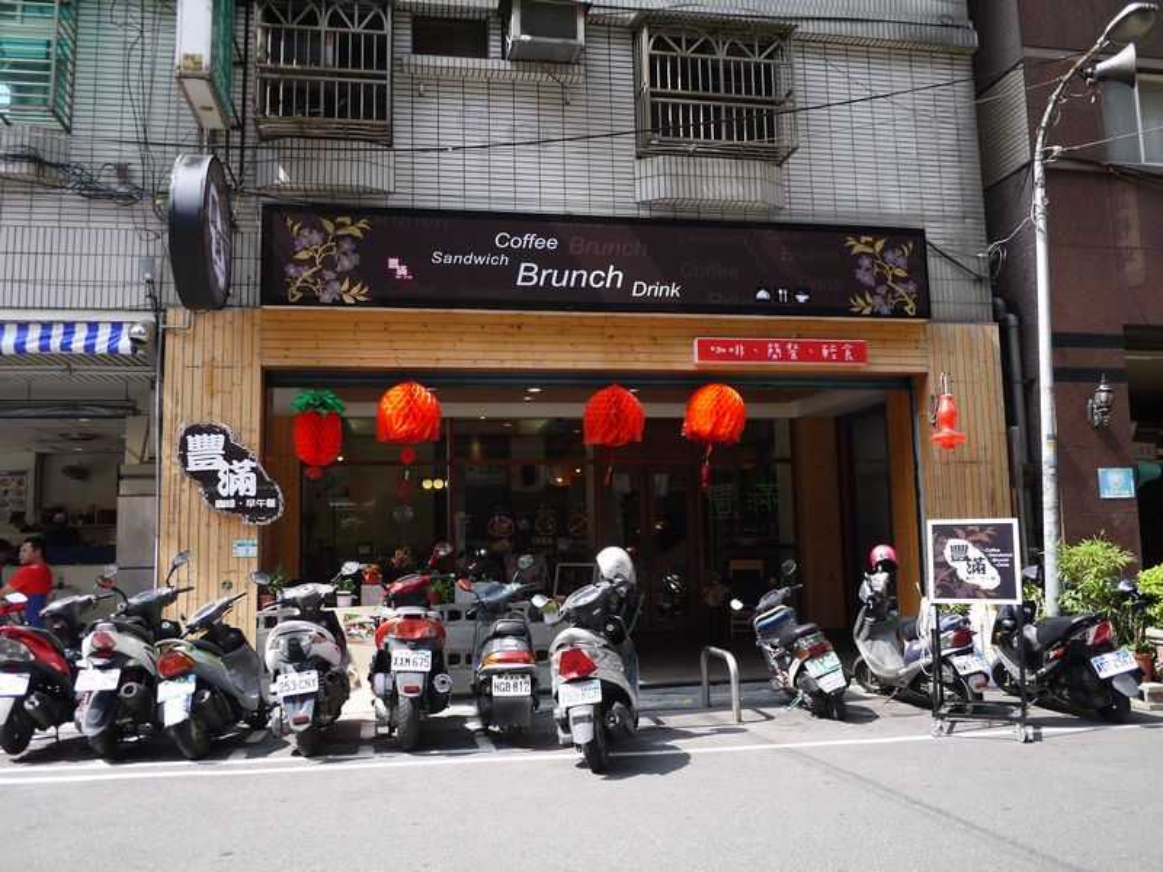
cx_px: 582
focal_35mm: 28
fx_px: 941
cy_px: 436
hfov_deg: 63.4
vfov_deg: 49.7
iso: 160
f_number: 2.5
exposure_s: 1/800
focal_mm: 14
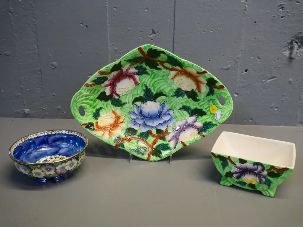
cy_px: 114
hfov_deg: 54.0
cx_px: 152
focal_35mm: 34
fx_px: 298
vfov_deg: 41.8
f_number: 5.6
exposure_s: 1/250
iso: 3200
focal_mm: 17
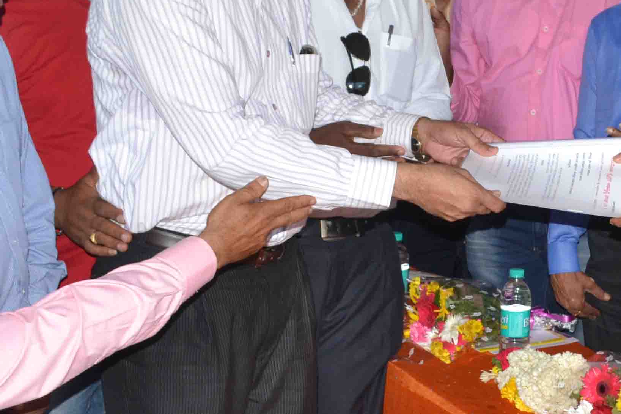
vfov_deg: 17.9
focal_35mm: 76
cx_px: 559
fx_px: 1311
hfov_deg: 25.8
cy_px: 240
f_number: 5.6
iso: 400
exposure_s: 1/125
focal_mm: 18
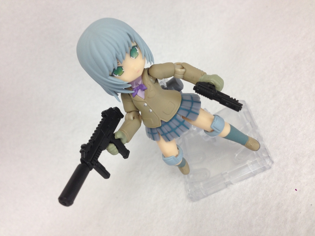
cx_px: 158
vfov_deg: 42.9
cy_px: 118
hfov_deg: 55.4
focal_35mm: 33
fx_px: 300
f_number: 2.4
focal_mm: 4.12
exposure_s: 1/20
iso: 64
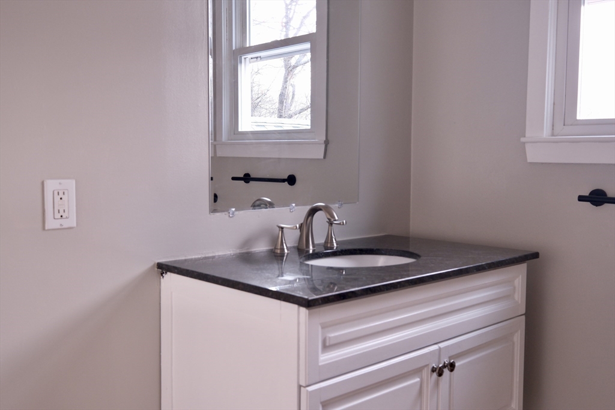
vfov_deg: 36.9
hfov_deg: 53.1
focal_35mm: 36
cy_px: 205
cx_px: 308
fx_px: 615
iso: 640
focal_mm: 24
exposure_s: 1/34
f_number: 5.6
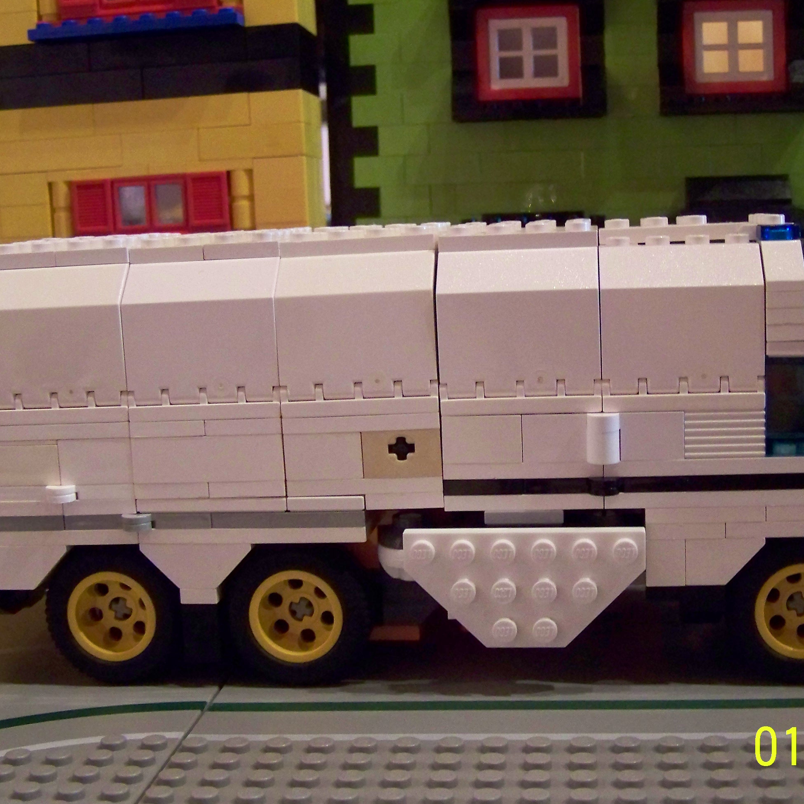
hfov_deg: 32.2
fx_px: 1393
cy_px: 394
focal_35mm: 53
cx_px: 442
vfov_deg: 32.2
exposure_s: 1/13
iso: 400
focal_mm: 6.3
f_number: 2.8
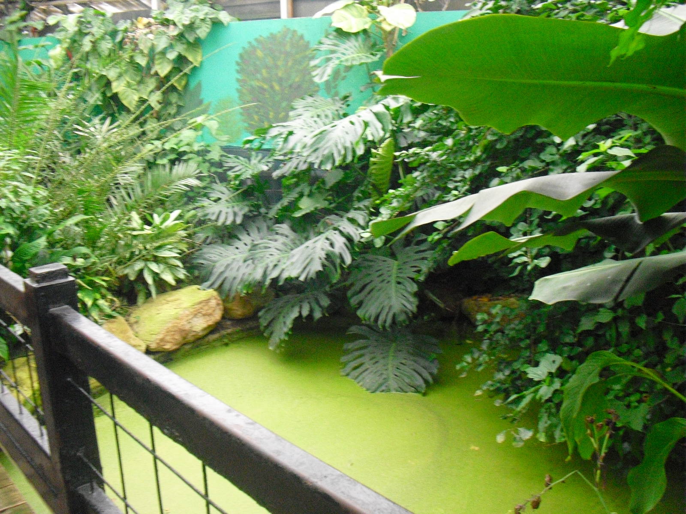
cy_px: 257
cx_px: 343
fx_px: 713
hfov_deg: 51.4
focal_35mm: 36
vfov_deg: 39.7
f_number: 3.1
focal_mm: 6.3
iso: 800
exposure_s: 1/60
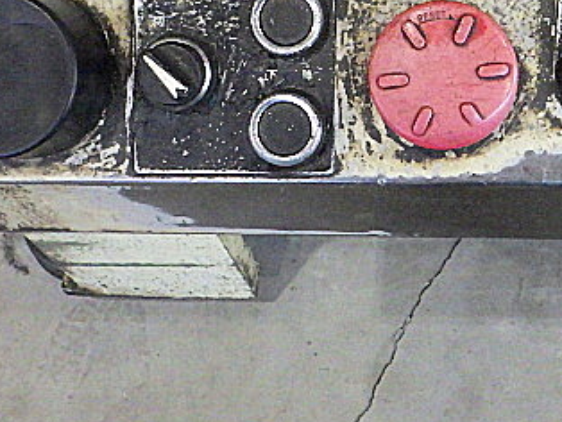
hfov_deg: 32.9
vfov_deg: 25.1
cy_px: 59
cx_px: 446
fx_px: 926
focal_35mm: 57
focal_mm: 5
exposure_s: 1/45
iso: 640
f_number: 3.5
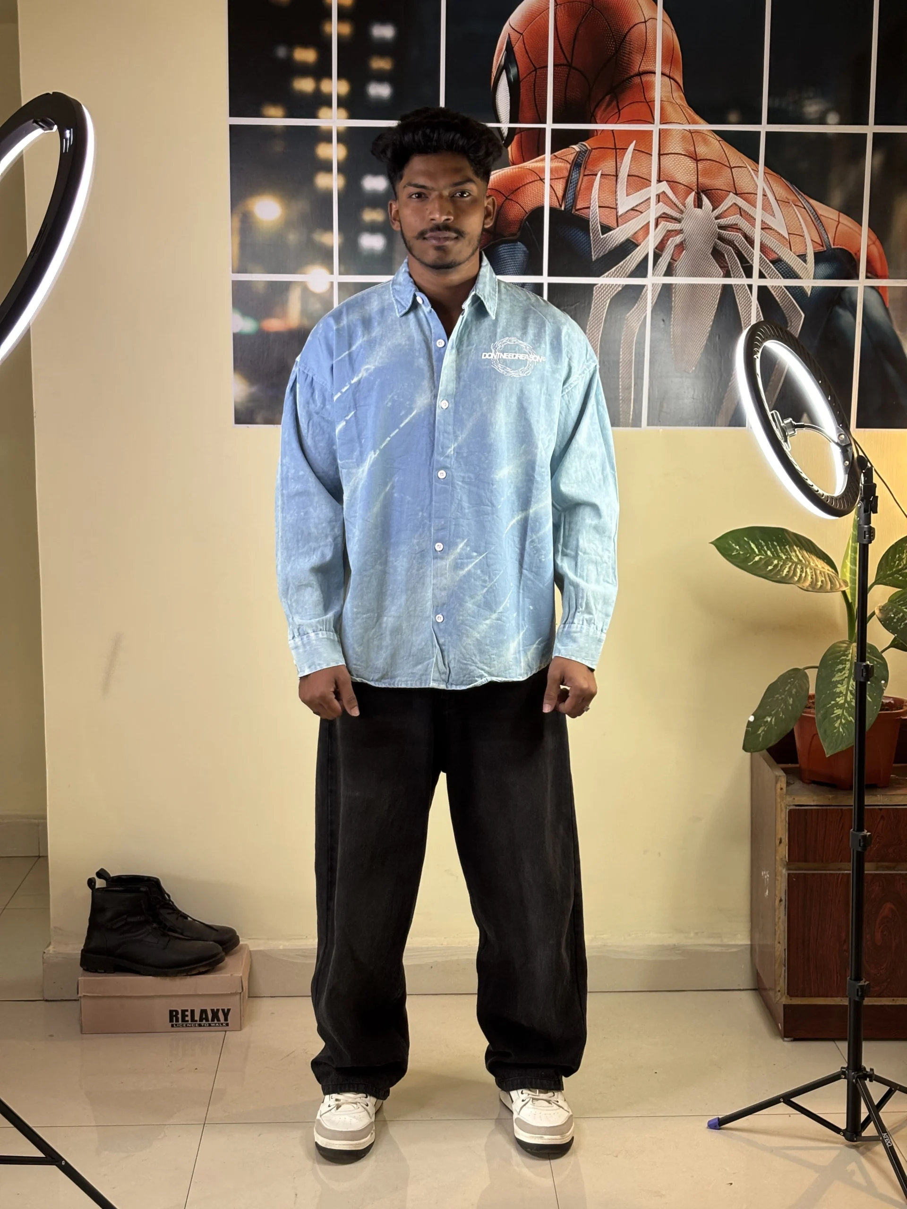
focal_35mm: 52
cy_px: 604
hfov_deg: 28.0
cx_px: 454
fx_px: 1817
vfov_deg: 36.8
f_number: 1.6
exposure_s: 1/50
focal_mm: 5.96
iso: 80
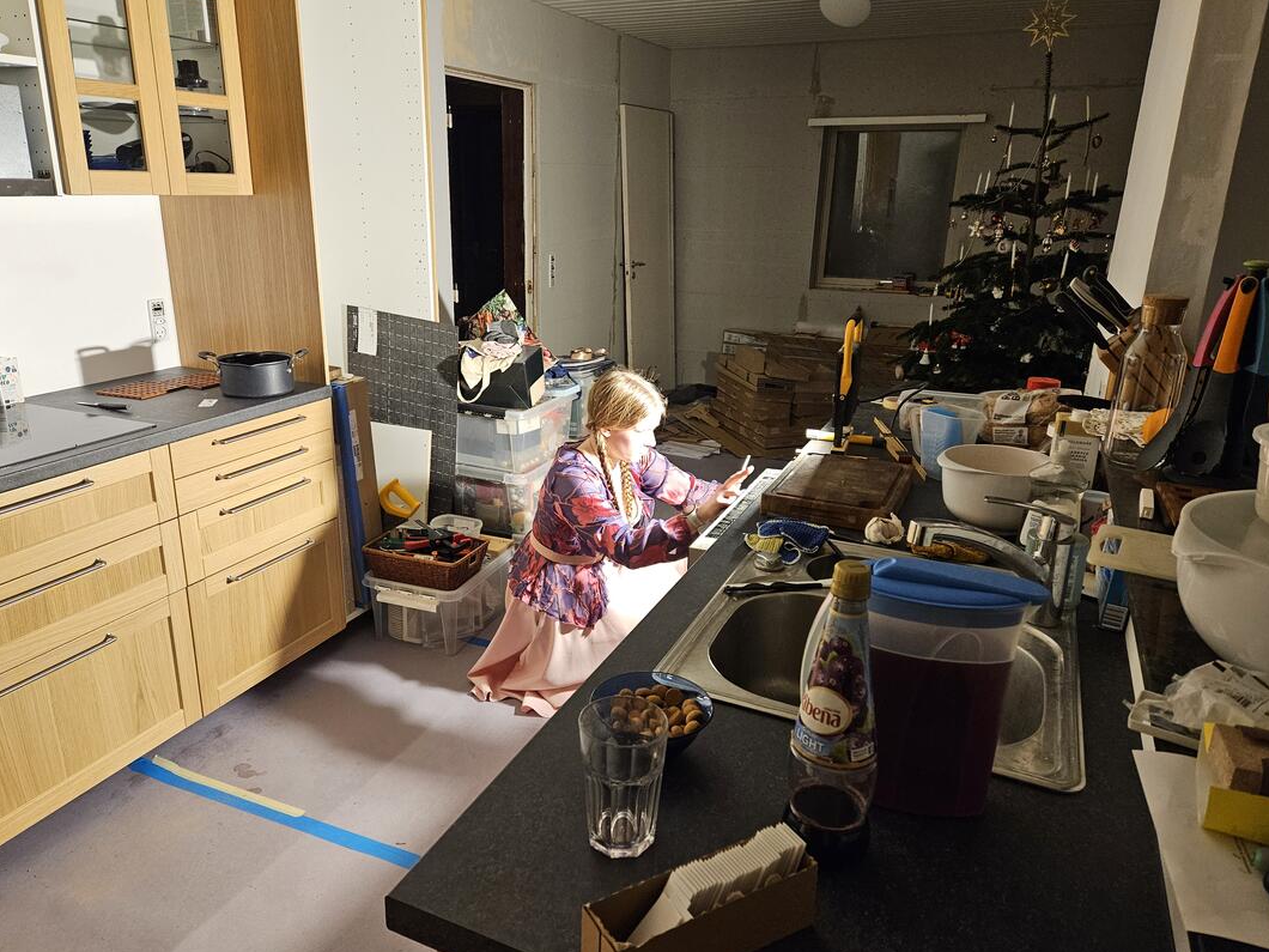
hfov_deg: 69.3
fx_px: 916
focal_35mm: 25
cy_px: 469
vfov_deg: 54.9
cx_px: 591
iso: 320
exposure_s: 1/100
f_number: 1.8
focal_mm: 5.4
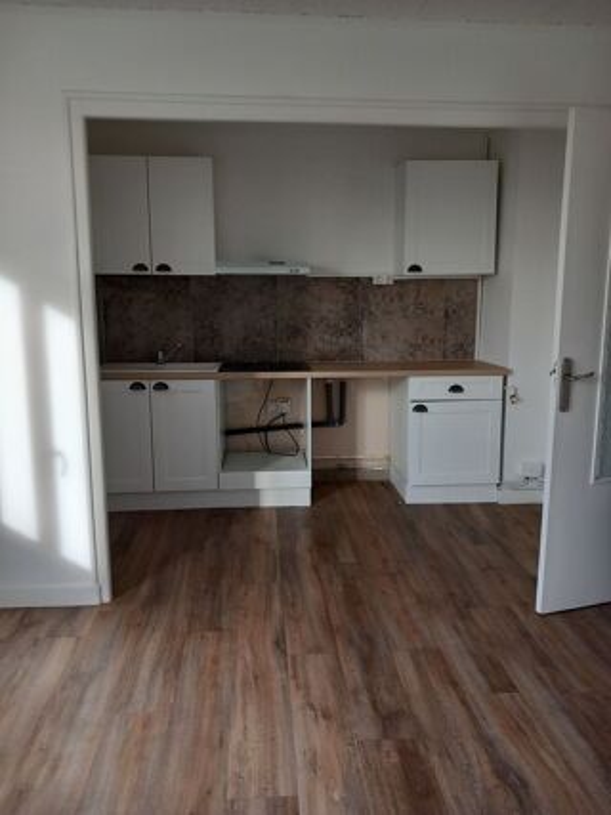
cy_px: 408
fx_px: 636
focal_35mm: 27
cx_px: 306
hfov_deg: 51.3
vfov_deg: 65.3
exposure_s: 1/50
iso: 100
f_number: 1.8
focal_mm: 4
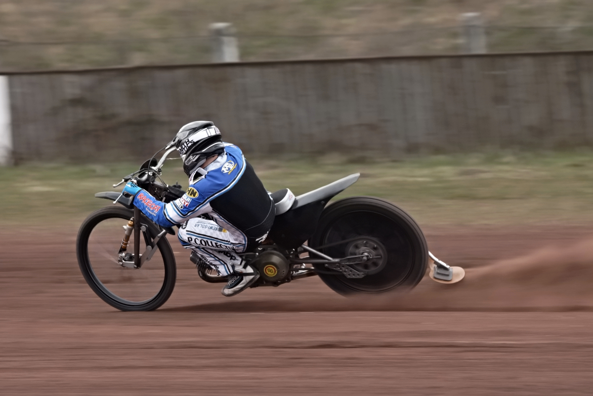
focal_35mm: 375
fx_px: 6177
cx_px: 296
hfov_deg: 5.5
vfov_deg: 3.7
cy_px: 198
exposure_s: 1/250
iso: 320
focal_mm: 250
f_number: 9
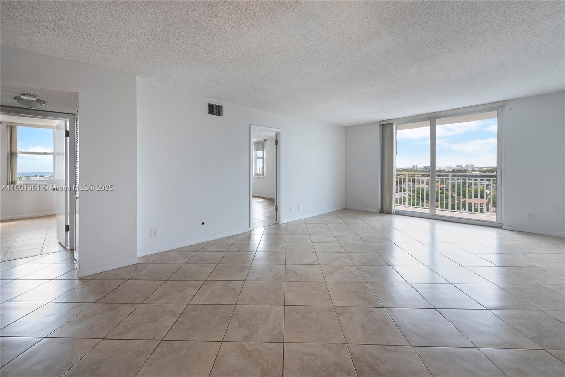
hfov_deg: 104.2
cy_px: 188
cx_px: 282
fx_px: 220
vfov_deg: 81.2
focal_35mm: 14
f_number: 9
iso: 640
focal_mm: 14
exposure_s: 1/400
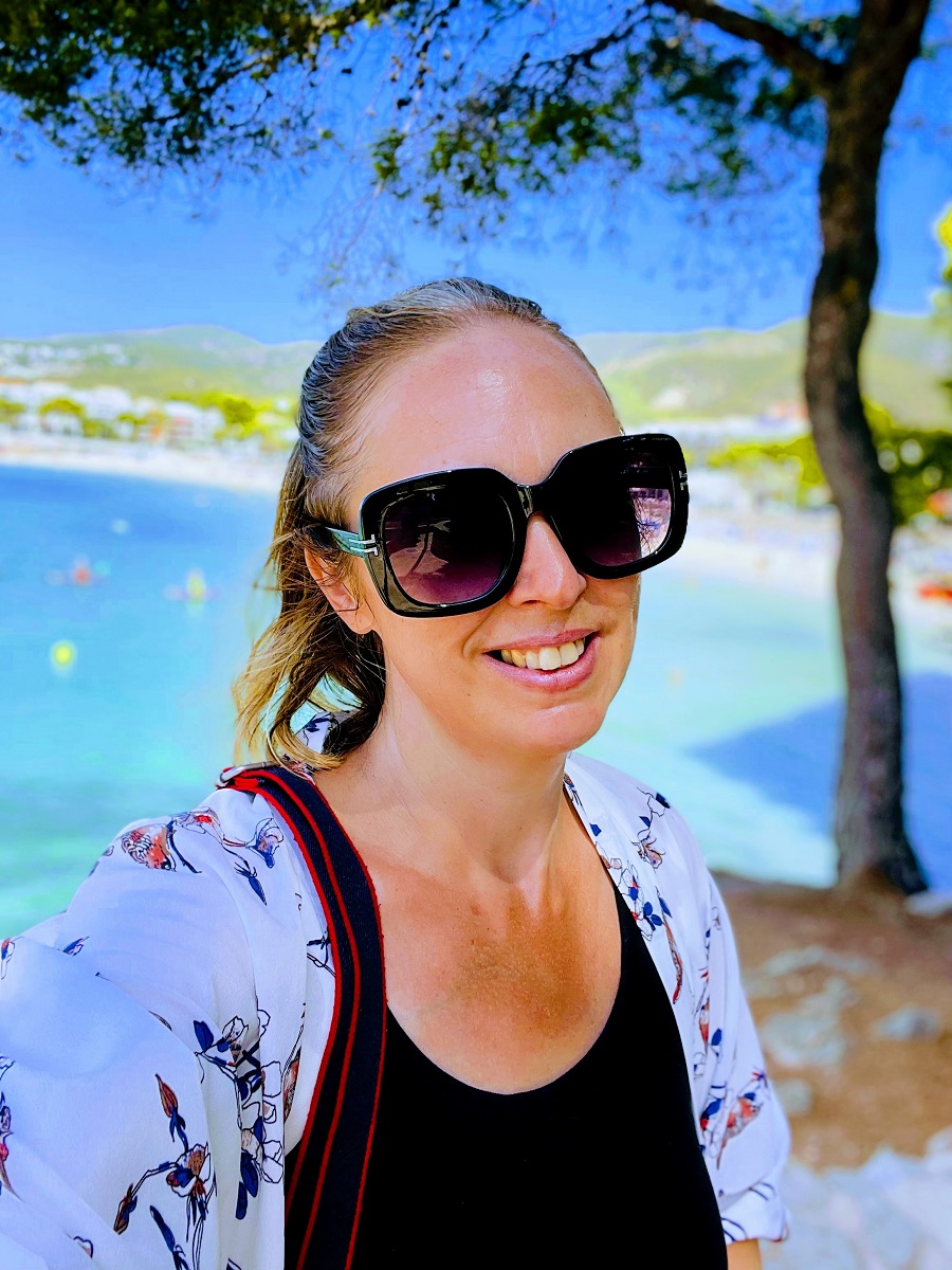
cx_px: 476
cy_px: 635
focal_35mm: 30
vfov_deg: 60.0
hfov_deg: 46.8
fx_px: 1100
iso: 32
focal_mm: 2.71
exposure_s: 1/306
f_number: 2.2
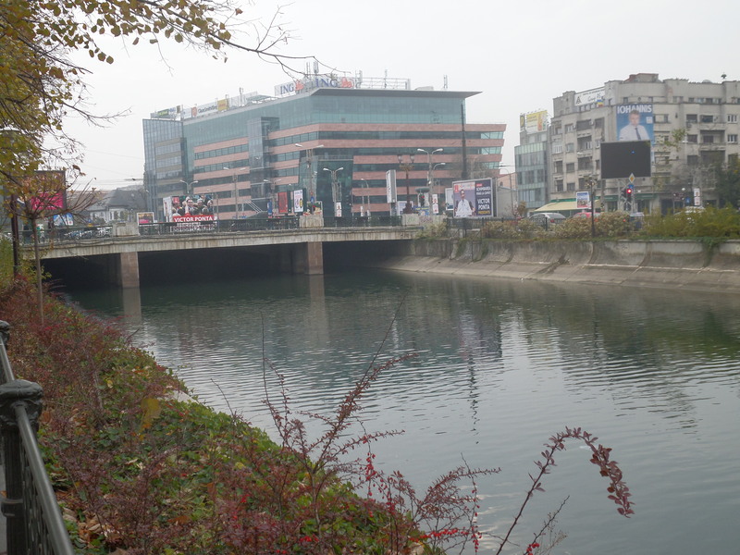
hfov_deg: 44.8
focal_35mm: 42
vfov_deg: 34.3
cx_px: 370
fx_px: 898
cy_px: 278
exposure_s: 1/250
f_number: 3.9
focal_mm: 7.6
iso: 80
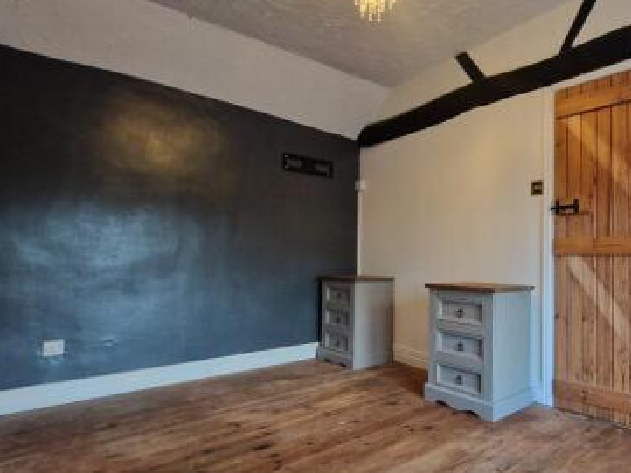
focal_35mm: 21
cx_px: 473
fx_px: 383
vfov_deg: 63.5
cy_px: 243
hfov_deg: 73.4
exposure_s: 1/50
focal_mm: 2.2
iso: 400
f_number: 2.2
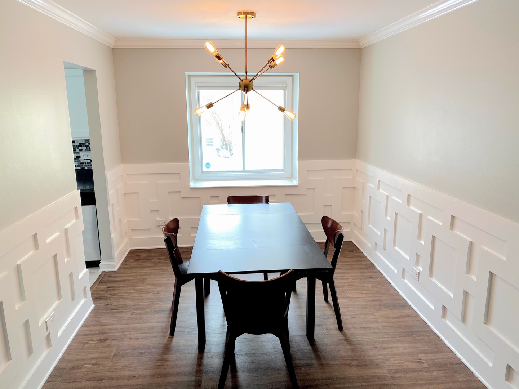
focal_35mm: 26
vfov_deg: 53.1
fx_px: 390
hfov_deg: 67.3
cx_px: 260
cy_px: 194
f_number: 1.8
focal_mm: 4.25
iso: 64
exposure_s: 1/120
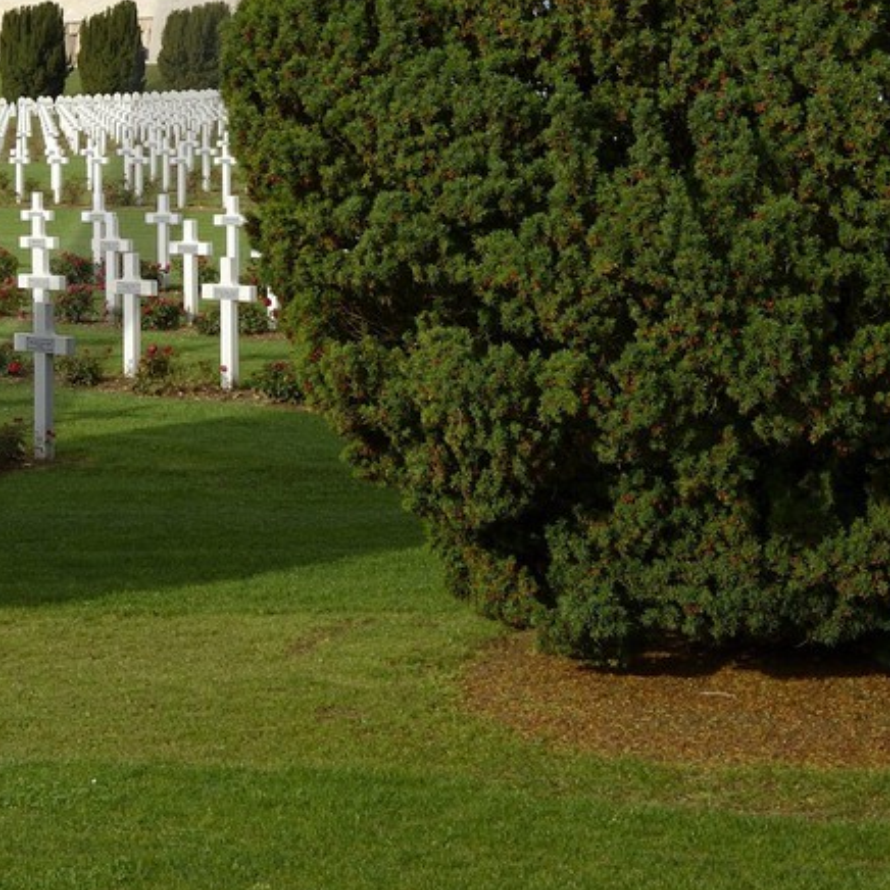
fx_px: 3083
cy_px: -122
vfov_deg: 15.9
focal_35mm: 106
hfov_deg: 14.8
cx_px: -598
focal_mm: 34
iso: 200
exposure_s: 1/250
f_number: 11
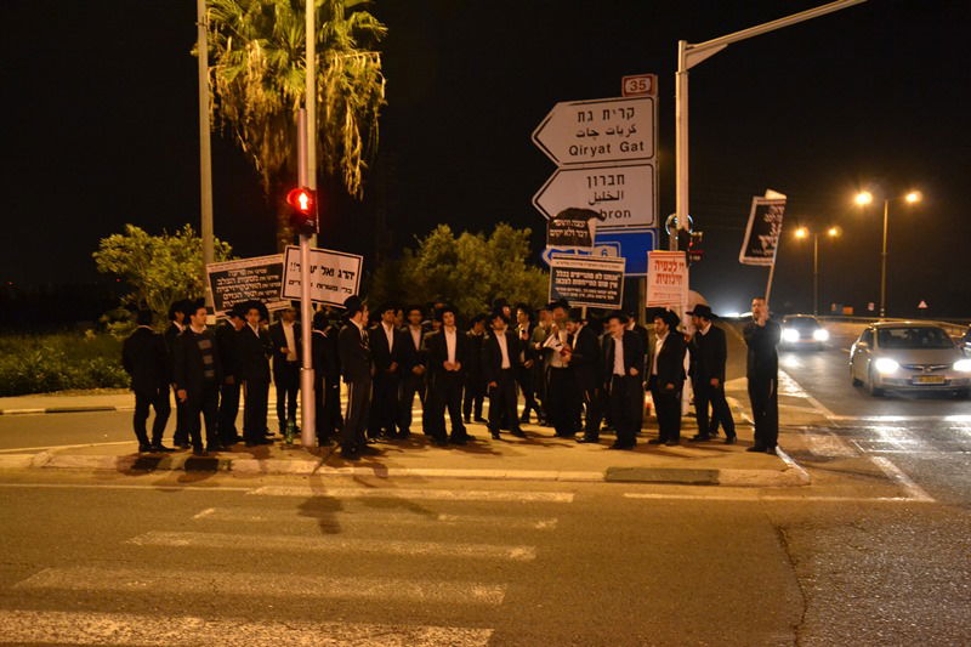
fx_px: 1011
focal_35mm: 38
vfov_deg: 35.5
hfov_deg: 51.3
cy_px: 324
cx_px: 486
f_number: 4
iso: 2500
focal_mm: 25
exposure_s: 1/15
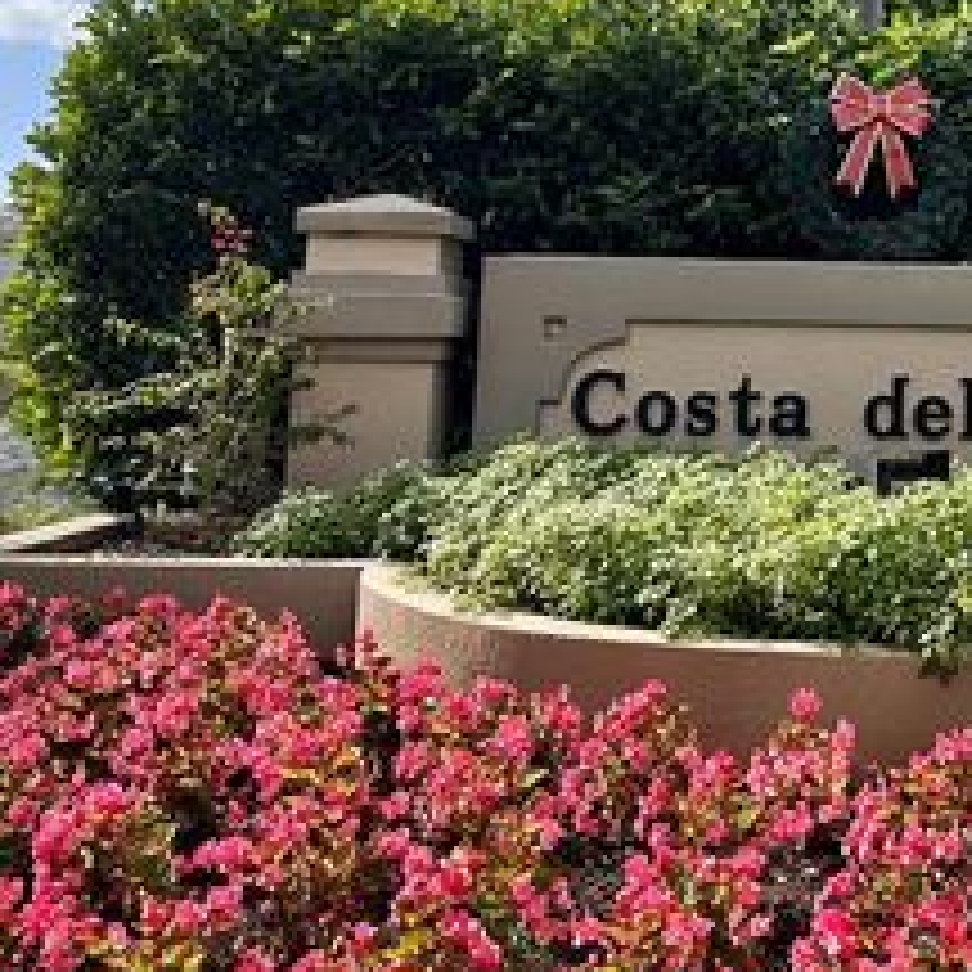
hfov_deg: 32.6
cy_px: 155
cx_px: 904
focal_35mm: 49
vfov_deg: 33.4
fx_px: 1557
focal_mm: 6.86
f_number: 1.78
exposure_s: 1/3058
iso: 80
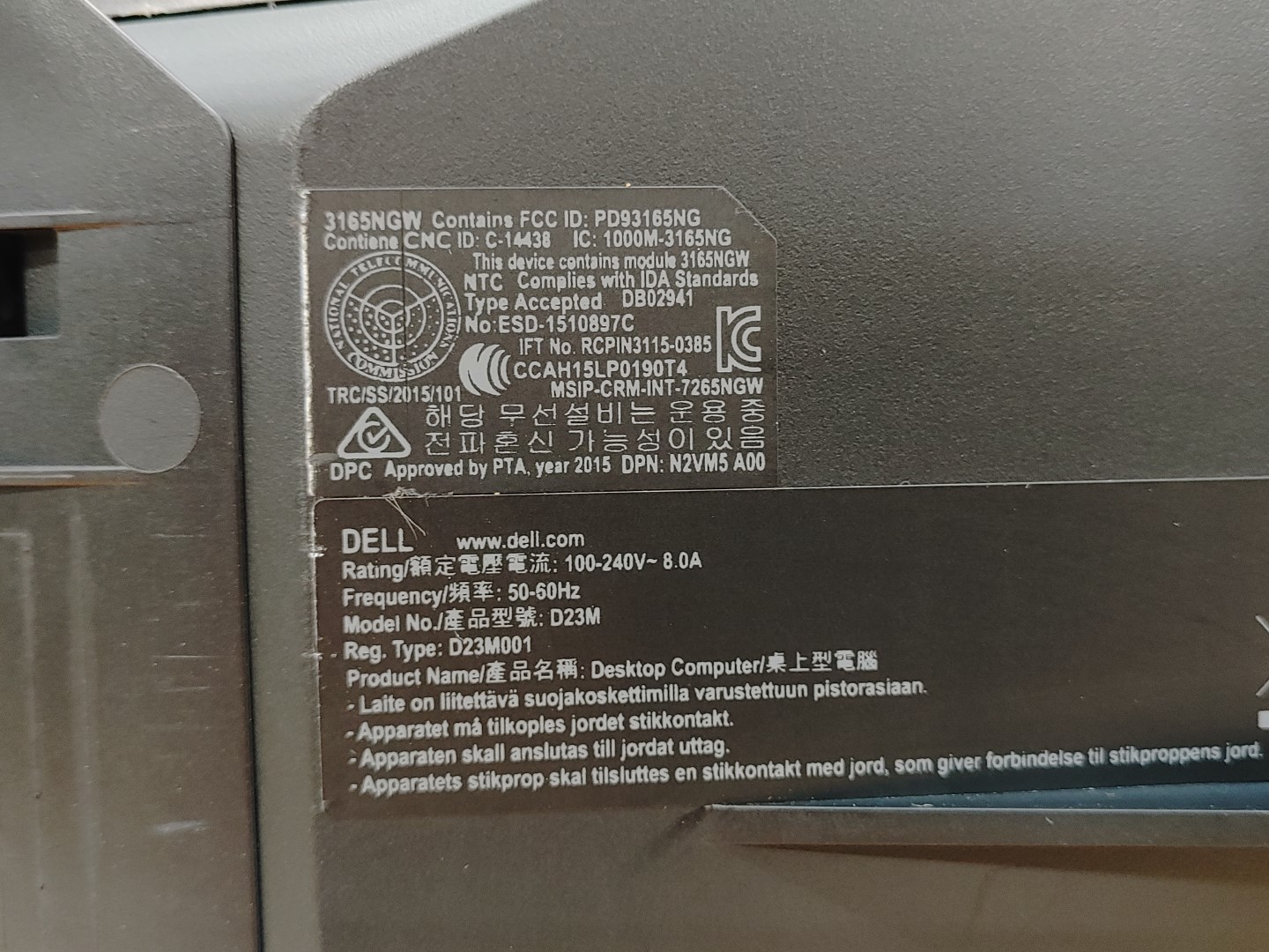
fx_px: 1320
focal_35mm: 36
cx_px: 634
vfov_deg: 39.7
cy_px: 476
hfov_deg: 51.4
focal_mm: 4.36
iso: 200
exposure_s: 1/32
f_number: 1.8
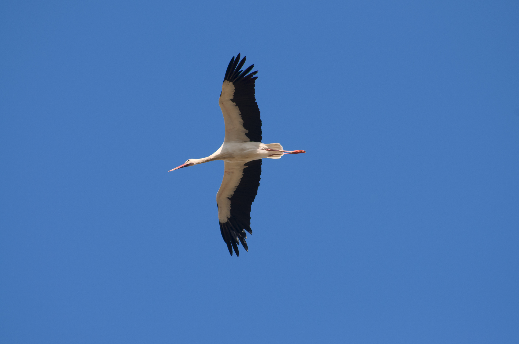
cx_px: 260
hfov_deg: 4.6
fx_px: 6480
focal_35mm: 450
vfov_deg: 3.0
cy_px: 172
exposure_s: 1/640
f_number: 8
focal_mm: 300
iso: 320
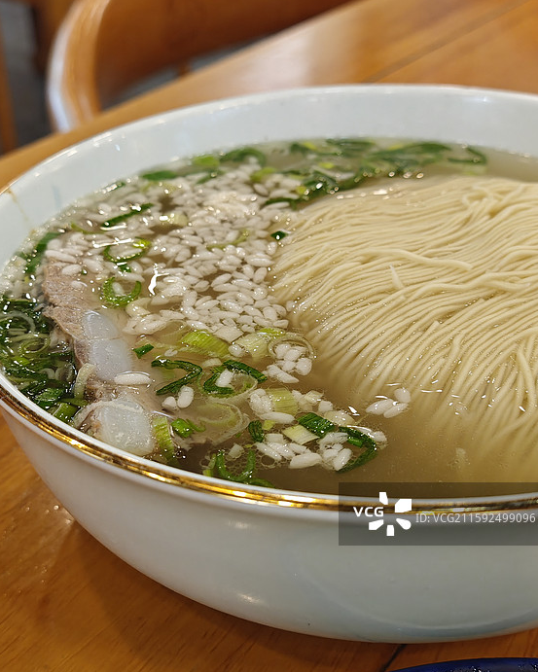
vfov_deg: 36.0
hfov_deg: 29.1
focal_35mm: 52
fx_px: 1035
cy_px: 332
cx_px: 264
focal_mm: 8.72
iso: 400
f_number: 2.8
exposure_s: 1/59
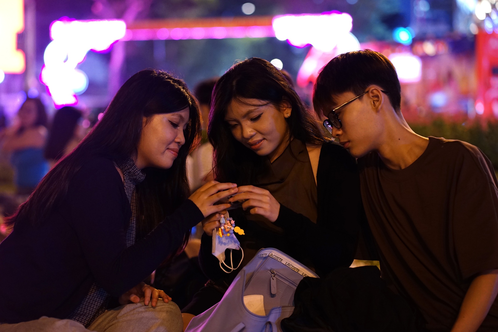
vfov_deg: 16.1
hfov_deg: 23.9
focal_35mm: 85
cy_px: 166
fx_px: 1176
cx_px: 249
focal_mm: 85
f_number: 2.5
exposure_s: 1/50
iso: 2000
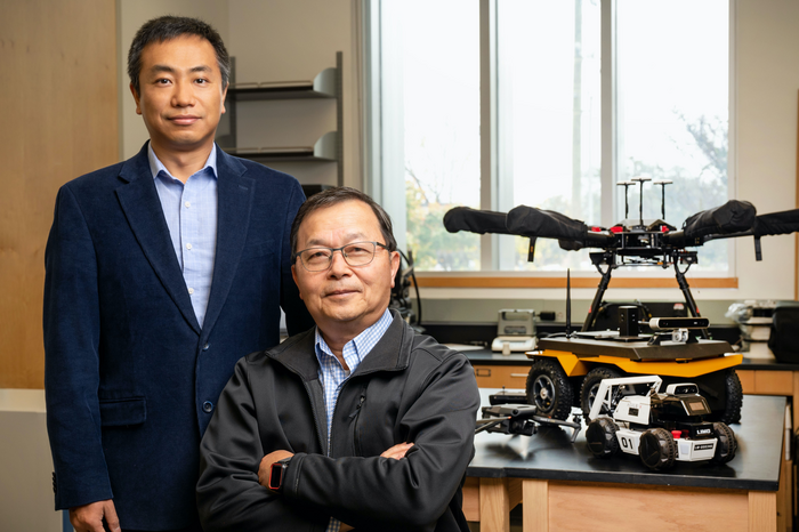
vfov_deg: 24.2
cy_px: 266
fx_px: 1242
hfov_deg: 35.7
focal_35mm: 56
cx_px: 400
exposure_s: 1/60
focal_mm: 56
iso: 400
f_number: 7.1
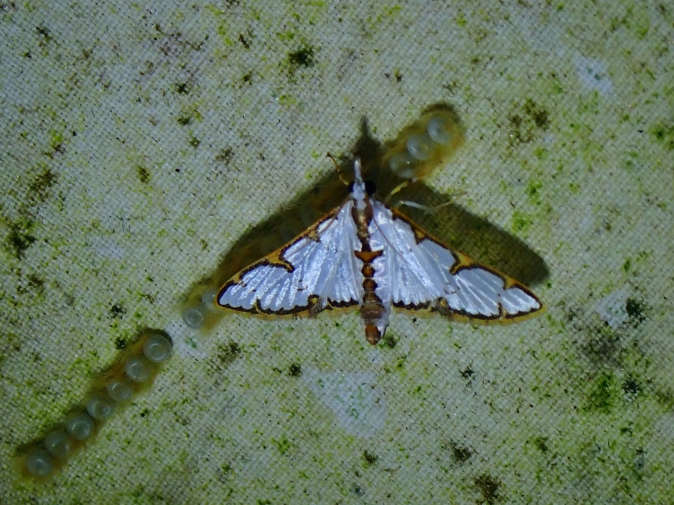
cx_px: 330
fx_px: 2180
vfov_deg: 13.2
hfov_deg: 17.6
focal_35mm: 112
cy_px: 247
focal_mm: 18
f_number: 18
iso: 200
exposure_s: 1/250
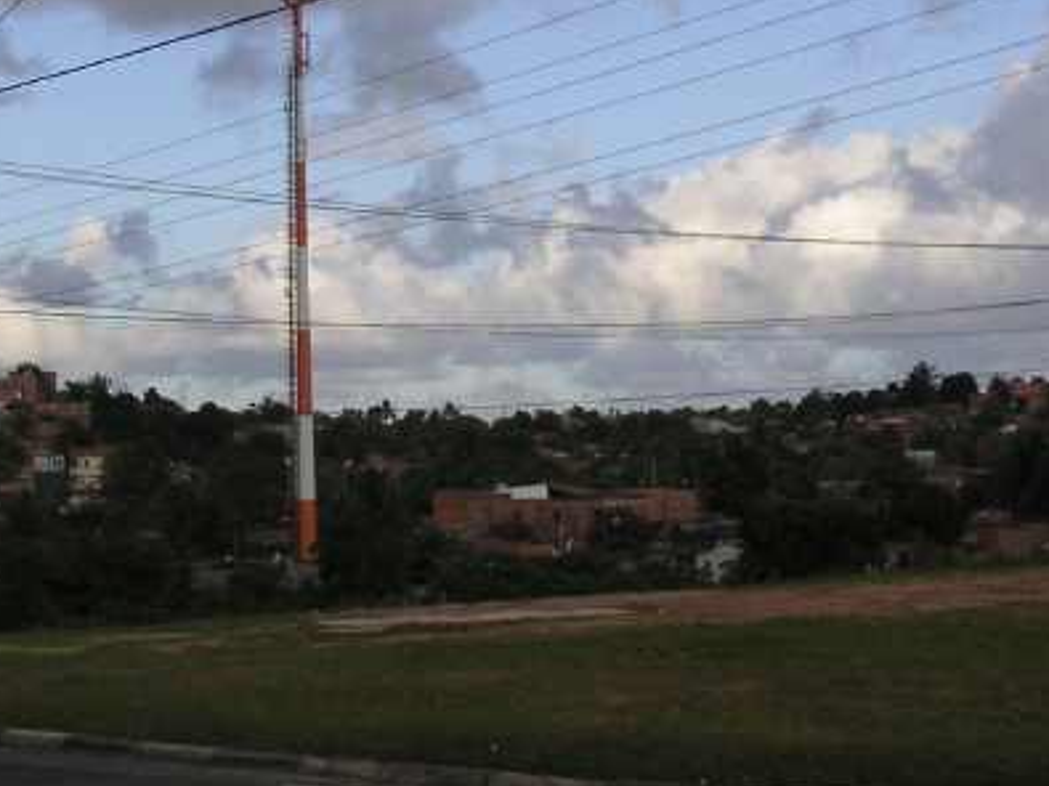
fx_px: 2333
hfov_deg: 25.2
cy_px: 234
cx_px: 722
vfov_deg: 19.0
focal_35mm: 77
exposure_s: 1/750
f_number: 2.8
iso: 50
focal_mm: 6
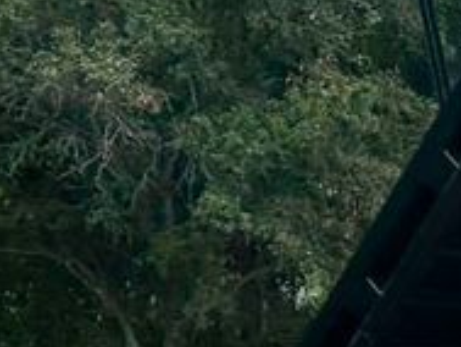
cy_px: 447
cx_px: 868
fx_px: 1732
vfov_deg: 11.1
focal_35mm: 130
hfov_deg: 13.4
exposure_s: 1/5848
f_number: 1.78
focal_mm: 6.86
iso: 80
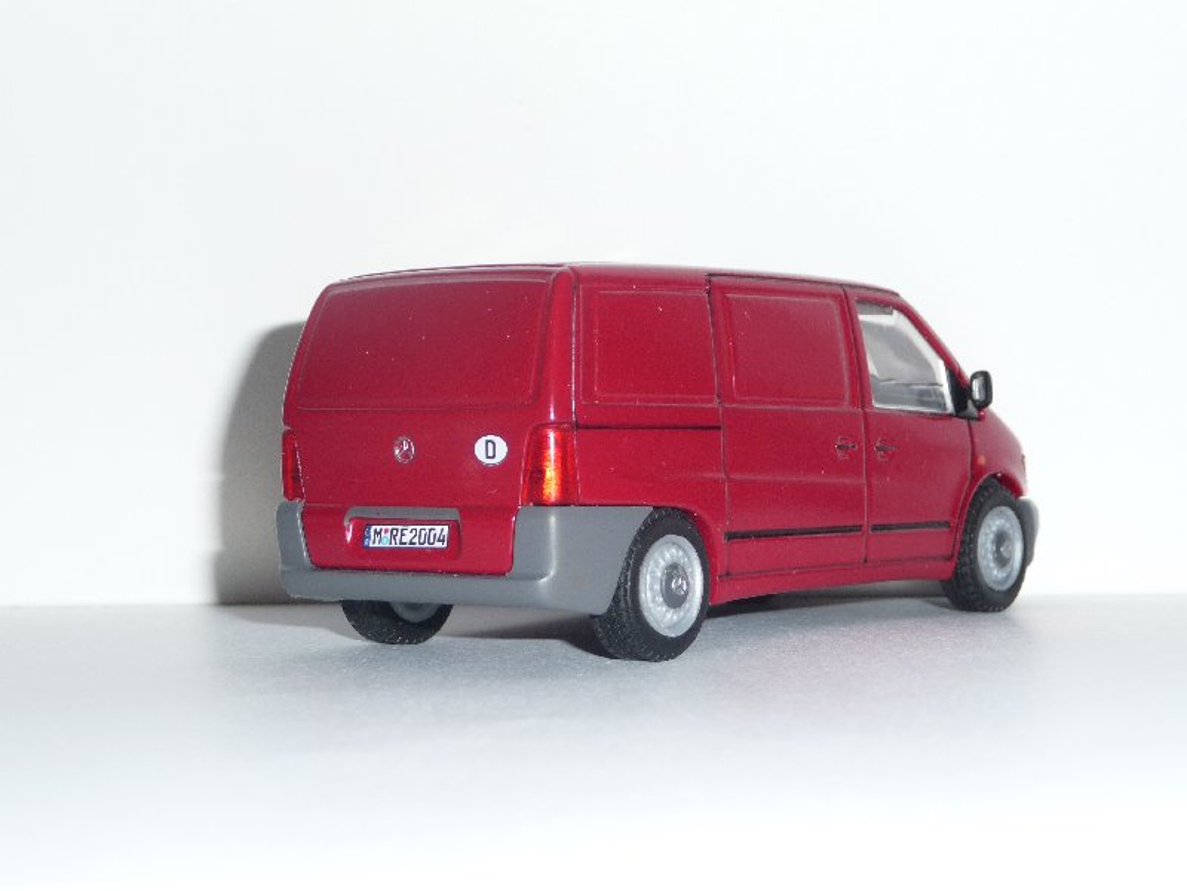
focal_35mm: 77
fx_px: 2640
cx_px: 594
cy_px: 446
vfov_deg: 19.1
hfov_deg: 25.3
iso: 100
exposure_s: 1/40
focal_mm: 13.1
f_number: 4.6
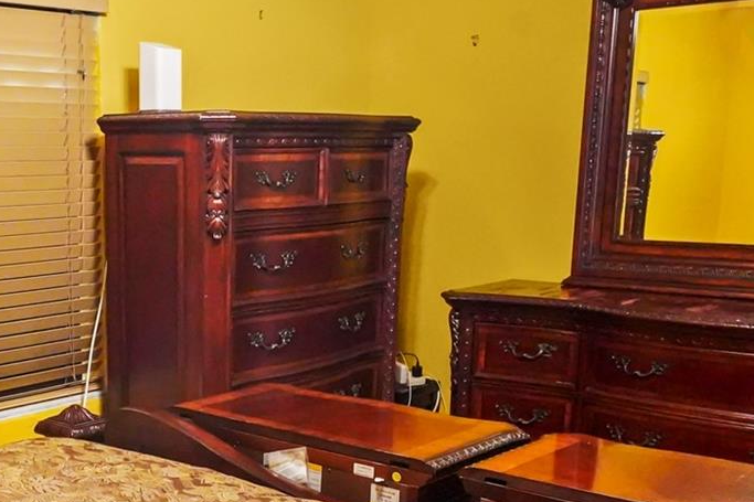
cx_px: 146
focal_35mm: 48
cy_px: 393
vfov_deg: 27.6
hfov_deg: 39.4
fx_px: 1005
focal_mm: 16
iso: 20000
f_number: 7.1
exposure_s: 1/60
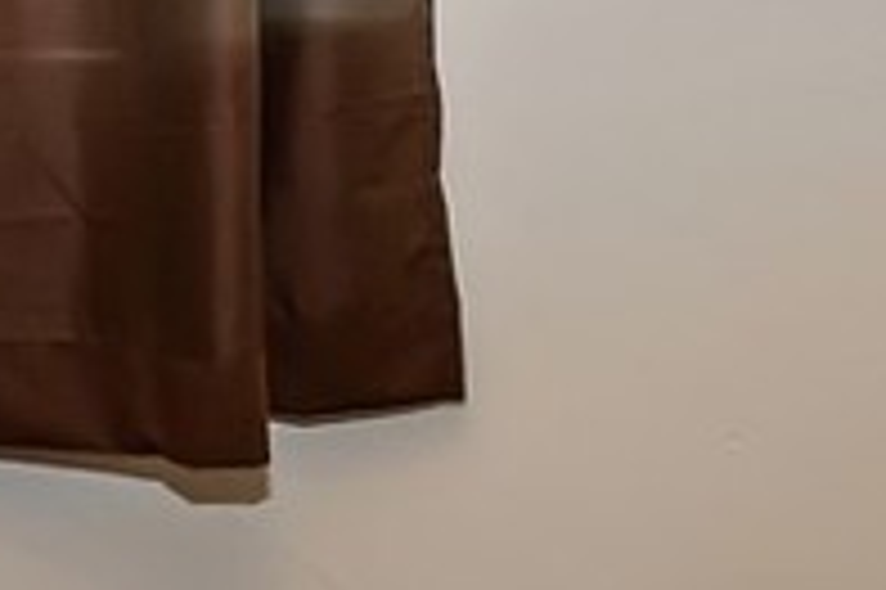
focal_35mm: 78
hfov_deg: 23.3
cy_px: -61
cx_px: -238
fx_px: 1918
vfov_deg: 16.9
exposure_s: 1/30
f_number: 8
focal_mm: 10
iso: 400
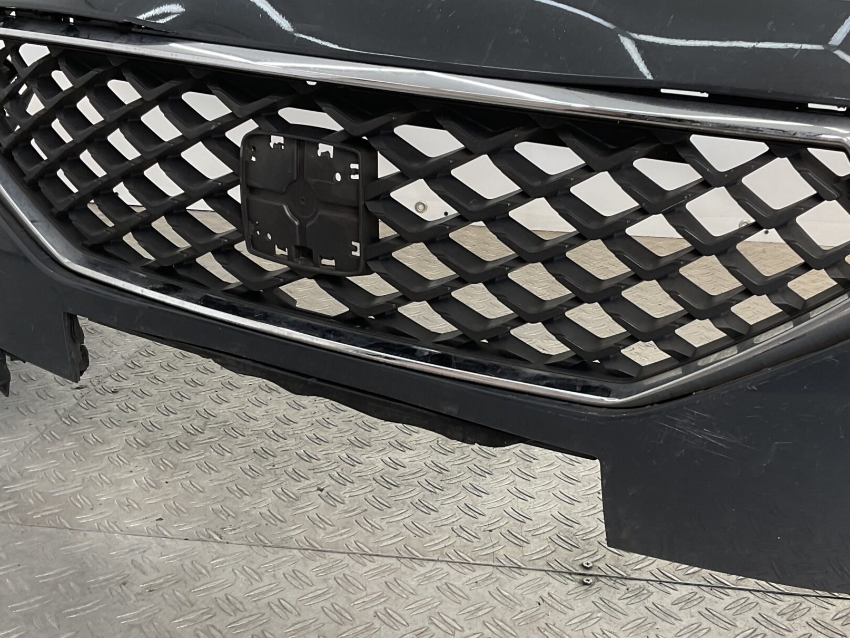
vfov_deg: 31.5
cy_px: 322
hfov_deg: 41.1
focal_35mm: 46
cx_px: 496
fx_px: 1129
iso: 16
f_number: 1.8
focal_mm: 3
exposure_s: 1/120
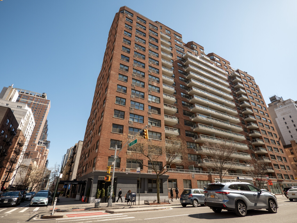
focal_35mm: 18
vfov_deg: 71.6
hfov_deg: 87.7
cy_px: 112
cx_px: 148
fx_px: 154
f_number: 4.5
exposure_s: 1/640
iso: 125
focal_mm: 9
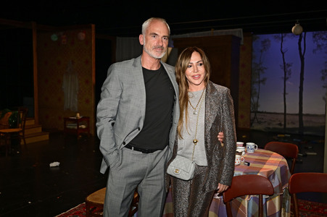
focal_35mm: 29
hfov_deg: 63.7
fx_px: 263
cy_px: 108
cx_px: 164
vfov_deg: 44.9
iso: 1600
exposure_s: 1/200
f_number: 2.8
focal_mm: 29
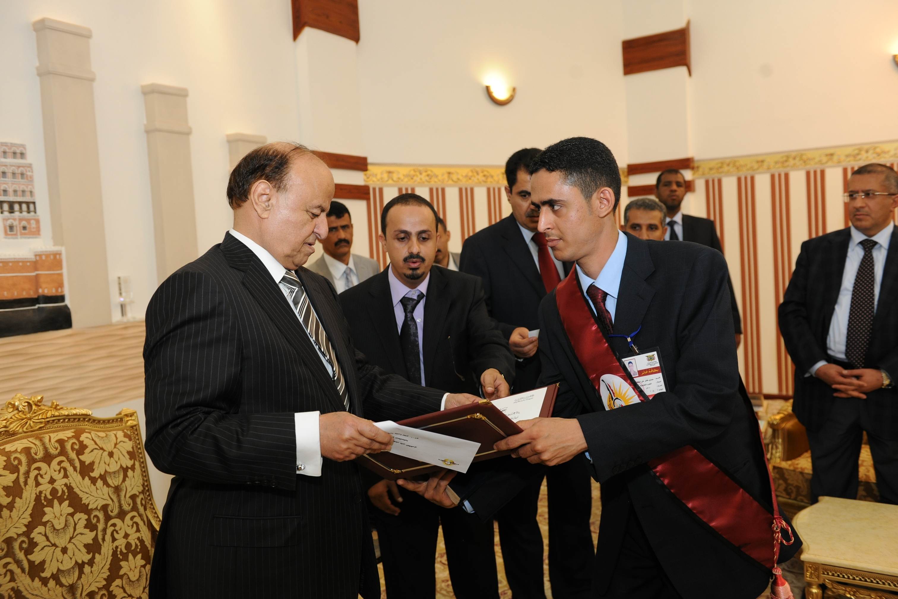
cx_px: 449
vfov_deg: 42.3
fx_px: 773
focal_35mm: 31
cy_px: 300
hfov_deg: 60.3
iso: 800
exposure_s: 1/100
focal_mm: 31
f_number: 4
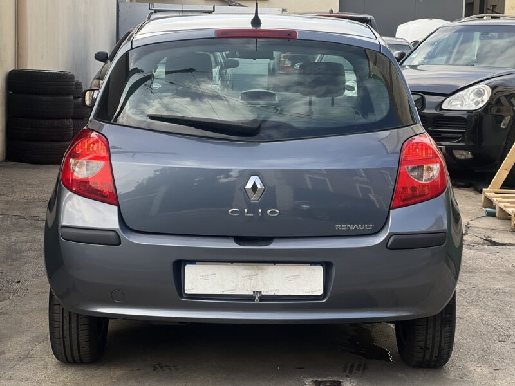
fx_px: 1146
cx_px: 258
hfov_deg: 25.3
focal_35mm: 77
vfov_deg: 19.1
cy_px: 193
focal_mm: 9
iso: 20
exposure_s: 1/138
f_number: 2.8
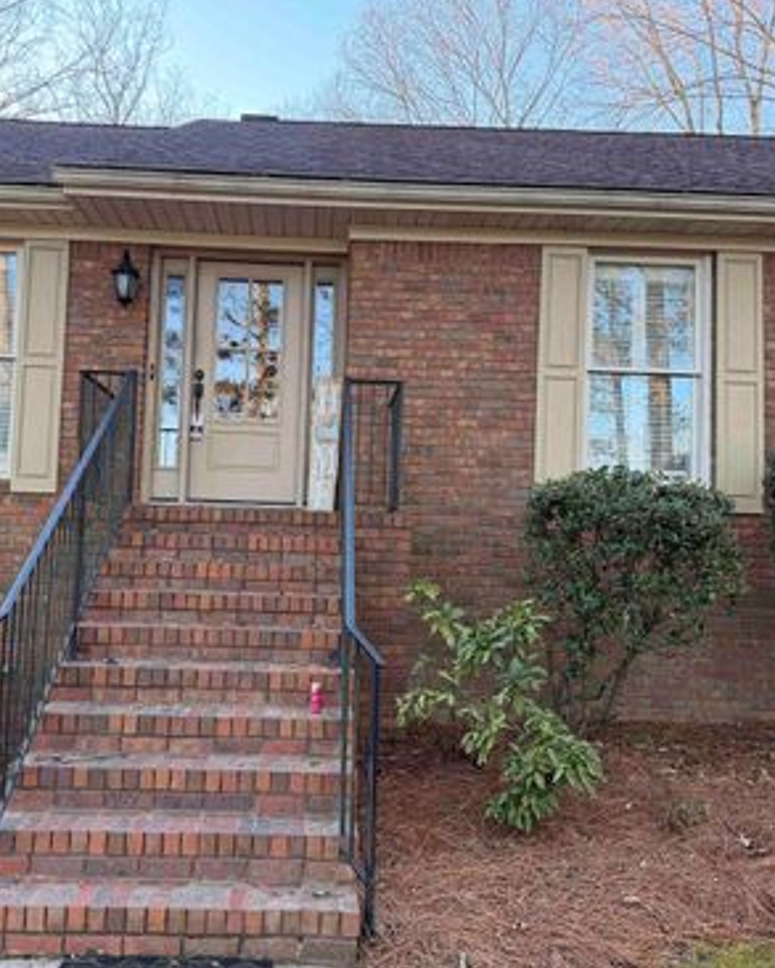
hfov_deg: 45.7
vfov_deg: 55.6
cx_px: 339
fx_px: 917
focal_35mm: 32
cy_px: 477
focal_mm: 6.76
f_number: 1.78
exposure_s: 1/180
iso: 80
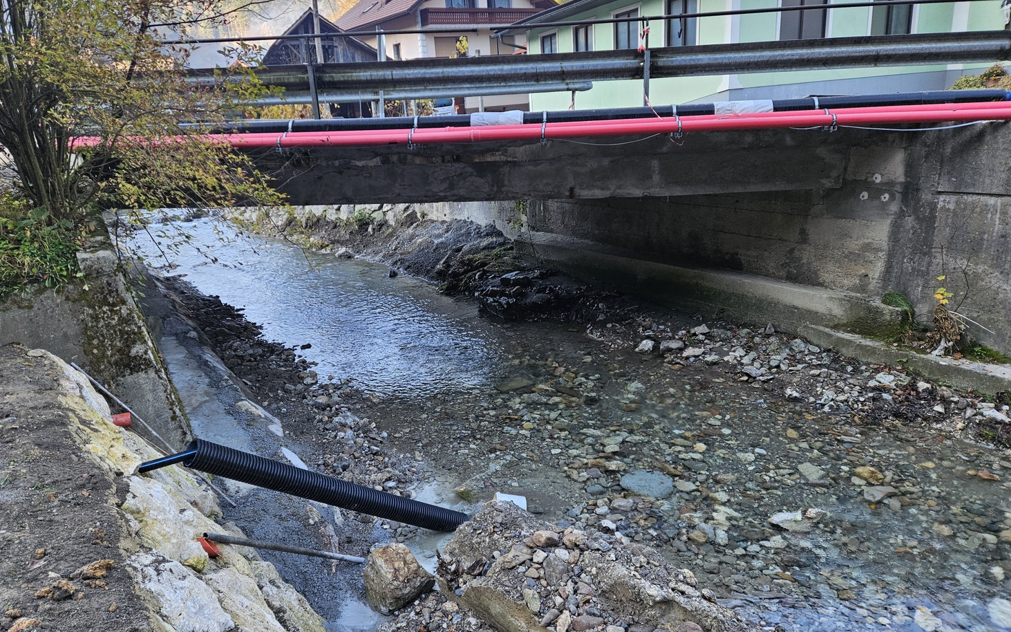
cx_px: 496
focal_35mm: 25
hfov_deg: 72.5
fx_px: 689
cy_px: 307
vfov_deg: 49.3
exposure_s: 1/180
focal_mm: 5.4
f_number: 1.8
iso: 64
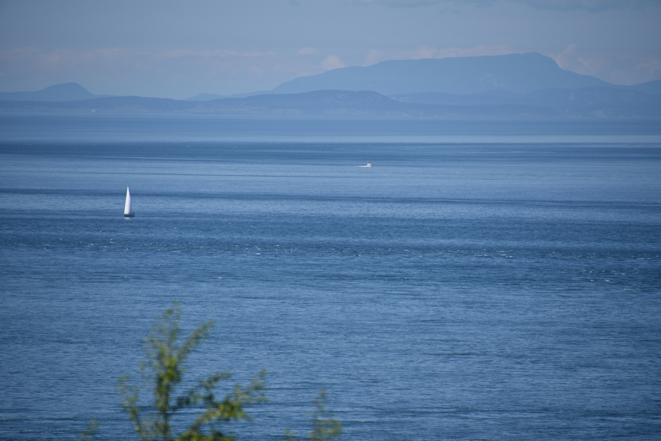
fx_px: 5509
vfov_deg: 4.6
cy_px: 220
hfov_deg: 6.9
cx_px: 330
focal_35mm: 300
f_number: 6.3
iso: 100
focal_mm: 300
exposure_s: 1/640
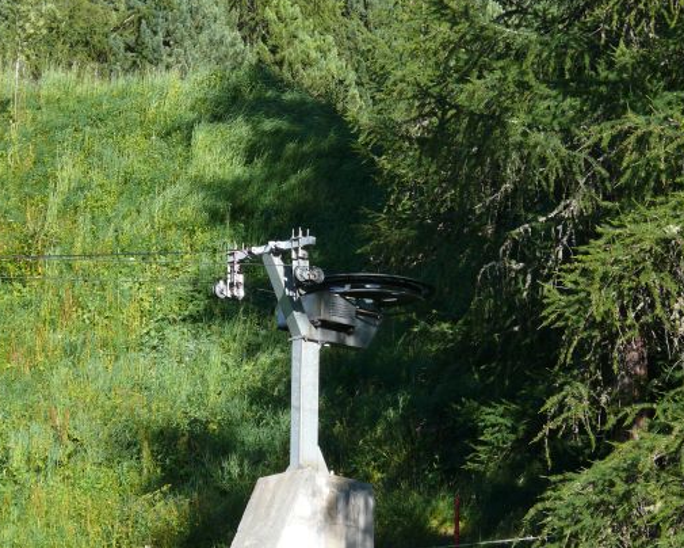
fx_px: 6984
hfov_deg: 5.6
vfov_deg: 4.5
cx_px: 307
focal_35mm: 345
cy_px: 347
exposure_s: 1/200
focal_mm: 47.1
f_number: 5.6
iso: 100
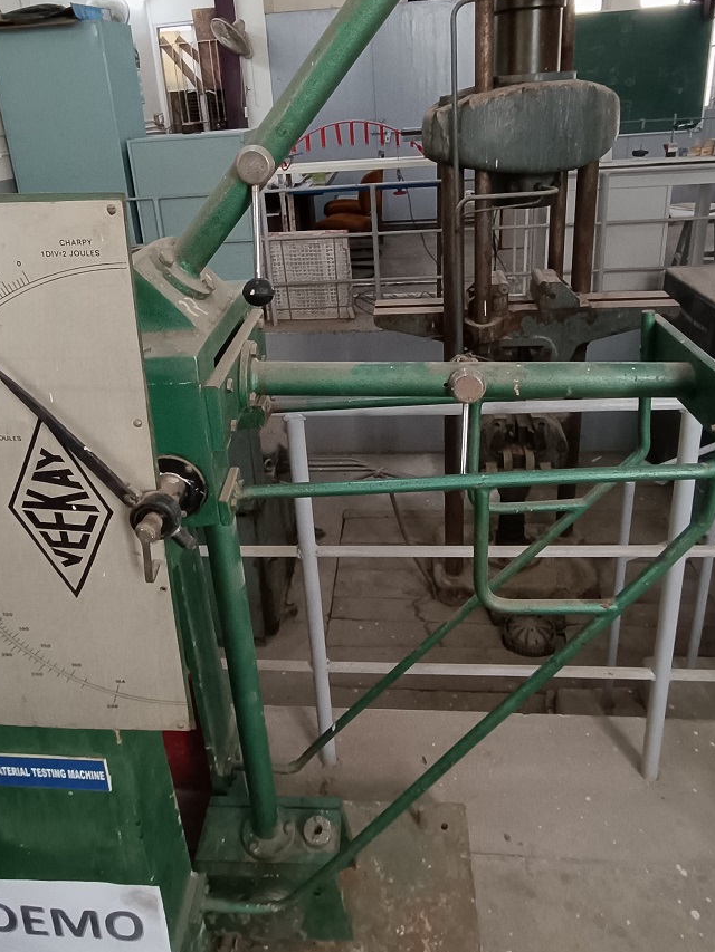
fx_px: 688
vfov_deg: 68.3
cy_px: 355
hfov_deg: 54.8
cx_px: 330
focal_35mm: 25
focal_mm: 1.66
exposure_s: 1/50
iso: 434
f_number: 2.2
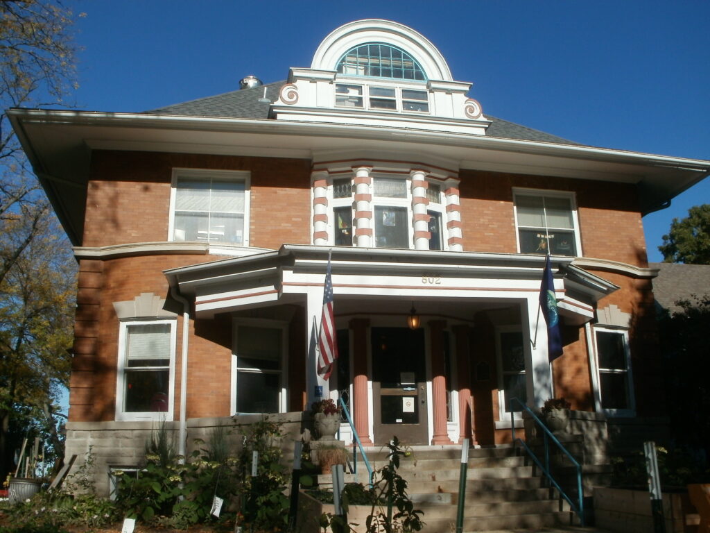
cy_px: 266
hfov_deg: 51.4
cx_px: 355
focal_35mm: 36
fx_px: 738
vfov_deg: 39.7
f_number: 5.6
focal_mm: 6.3
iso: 100
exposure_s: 1/800
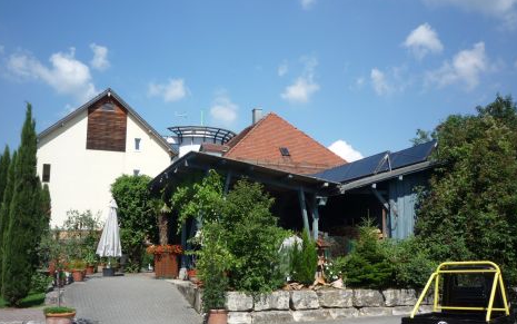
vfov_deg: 36.2
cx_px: 253
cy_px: 196
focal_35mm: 35
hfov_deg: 55.3
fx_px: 493
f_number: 5
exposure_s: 1/400
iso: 100
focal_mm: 5.2
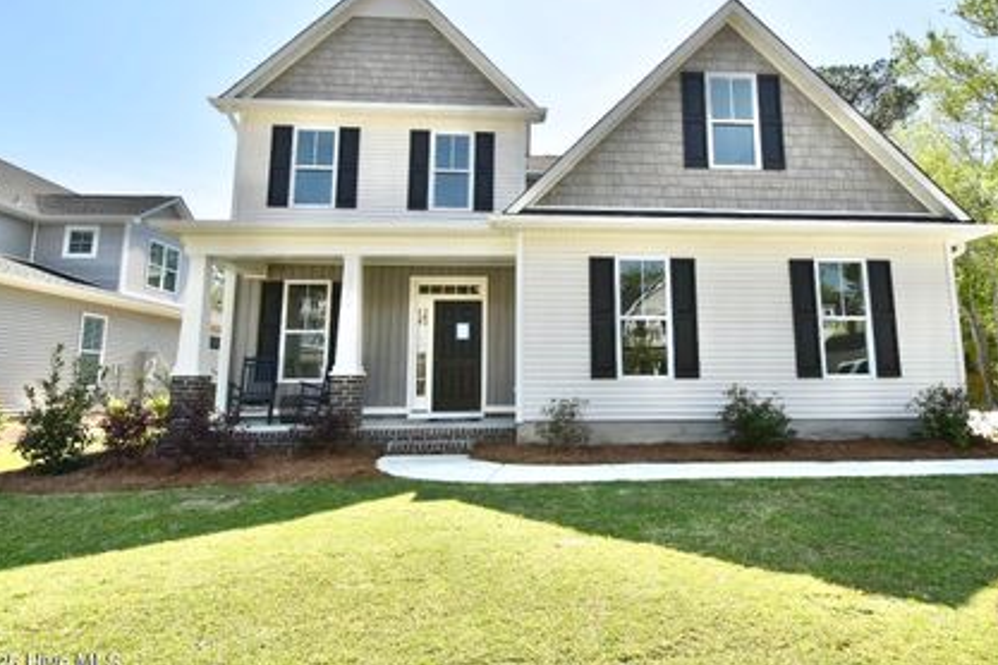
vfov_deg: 67.2
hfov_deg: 89.7
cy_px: 300
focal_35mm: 18
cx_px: 548
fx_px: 499
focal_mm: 10
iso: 400
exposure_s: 1/400
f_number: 11
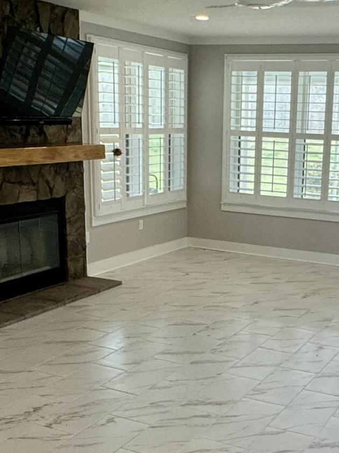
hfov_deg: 28.6
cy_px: 270
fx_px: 653
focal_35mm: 50
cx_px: 265
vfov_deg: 38.0
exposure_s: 1/120
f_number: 2.2
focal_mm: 2.22
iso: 125
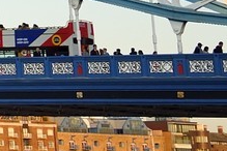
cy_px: -209
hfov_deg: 6.5
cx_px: -567
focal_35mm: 277
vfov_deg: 4.8
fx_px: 1747
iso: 200
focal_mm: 38
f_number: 11
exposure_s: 1/100
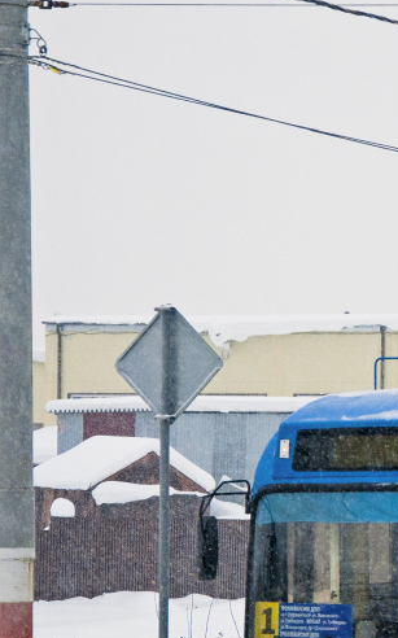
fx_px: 5271
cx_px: 572
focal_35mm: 303
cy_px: 349
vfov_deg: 6.9
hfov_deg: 4.3
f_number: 5.3
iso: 200
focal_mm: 75
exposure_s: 1/200
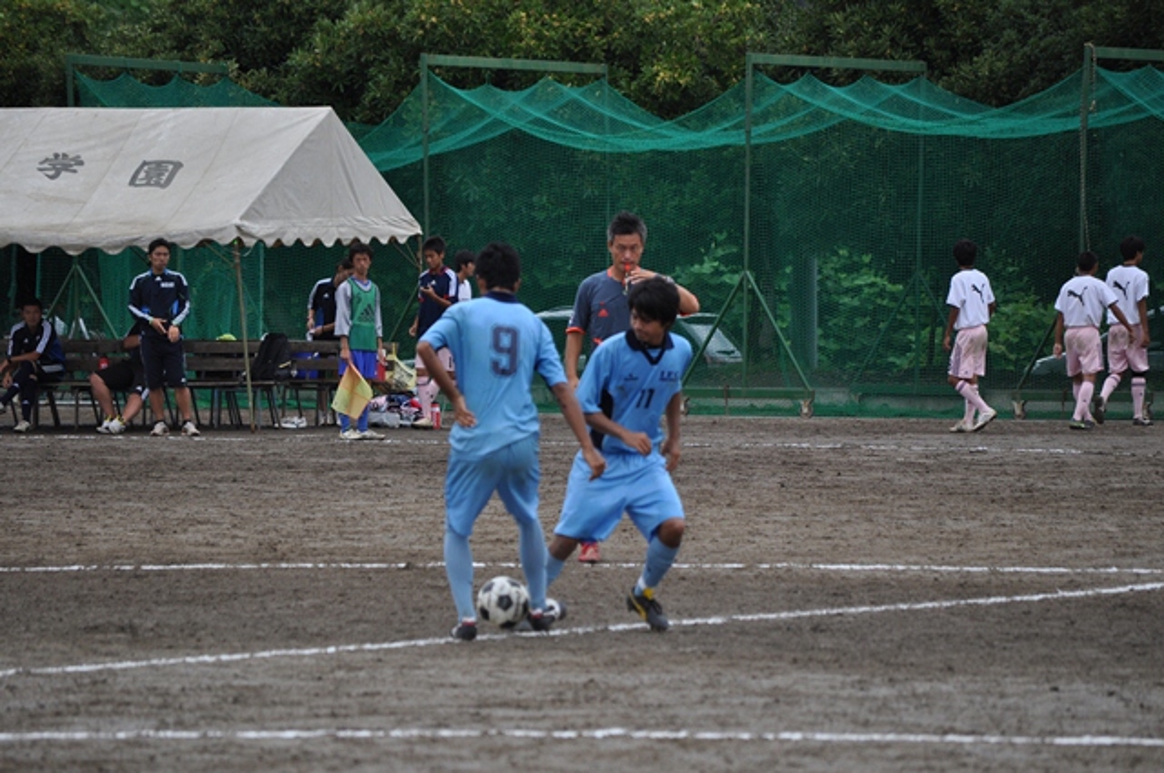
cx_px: 582
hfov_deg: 7.6
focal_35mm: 270
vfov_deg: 5.1
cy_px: 386
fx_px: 8719
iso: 400
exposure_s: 1/1250
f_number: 5.6
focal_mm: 180
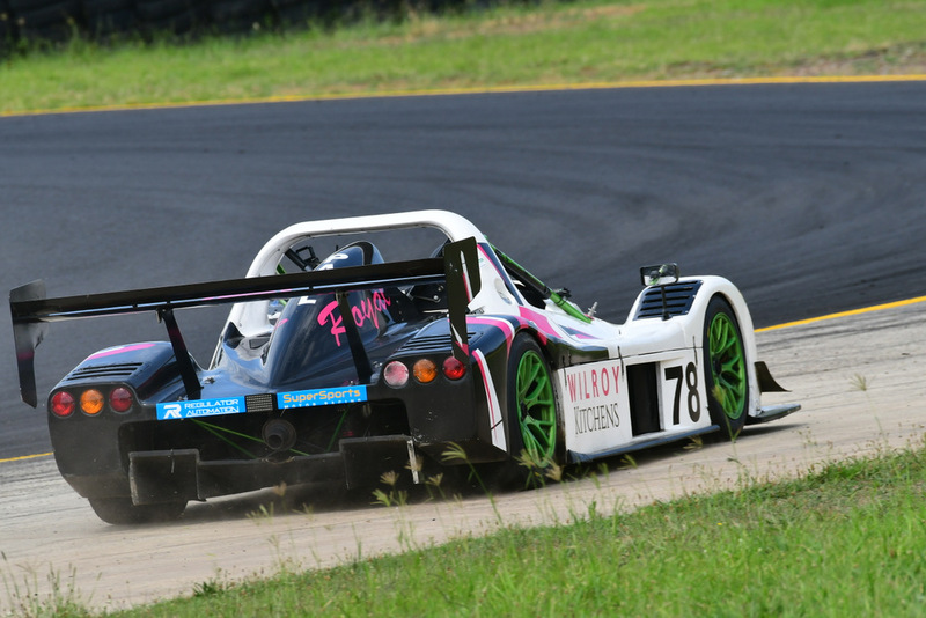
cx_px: 463
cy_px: 309
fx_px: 15052
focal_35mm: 585
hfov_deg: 3.5
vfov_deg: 2.4
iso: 400
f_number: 9
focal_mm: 390
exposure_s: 1/640
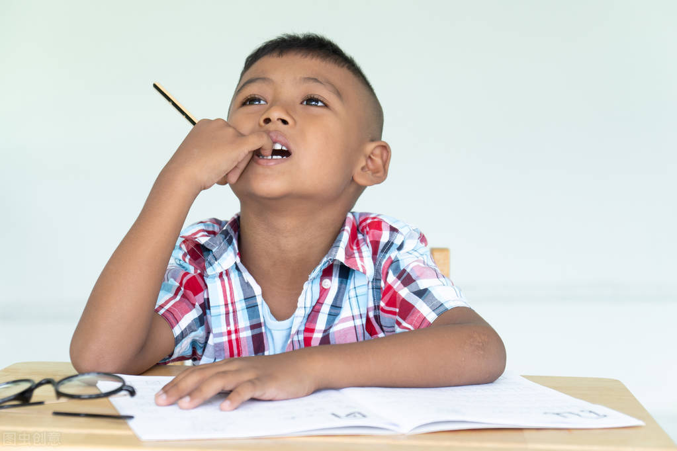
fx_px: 1410
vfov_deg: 18.2
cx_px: 338
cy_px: 226
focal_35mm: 75
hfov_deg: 27.0
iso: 400
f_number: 4
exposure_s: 1/250
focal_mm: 50
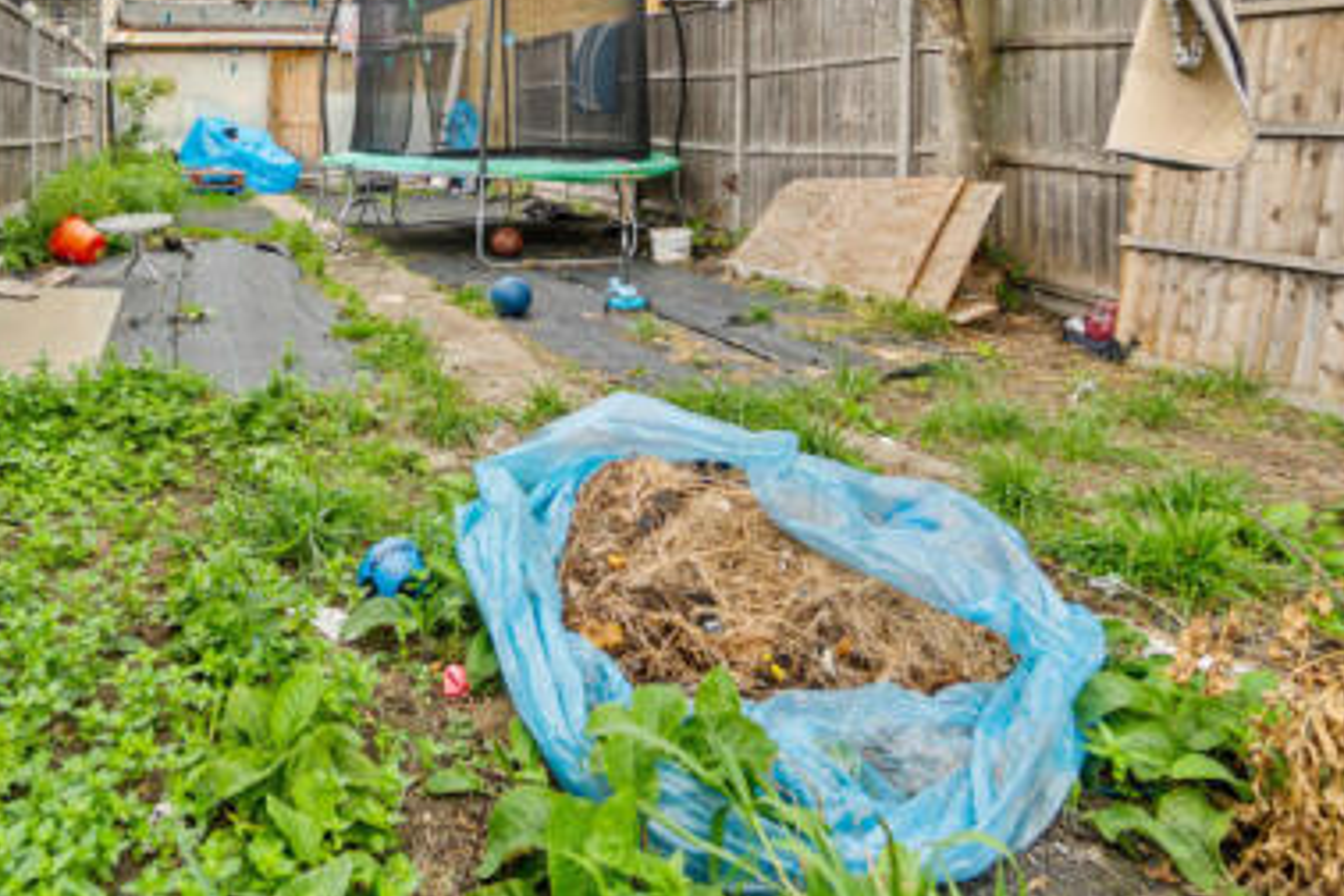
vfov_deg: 45.7
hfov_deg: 67.3
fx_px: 971
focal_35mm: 26
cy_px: 123
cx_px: 437
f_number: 4
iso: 100
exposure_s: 1/25
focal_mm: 10
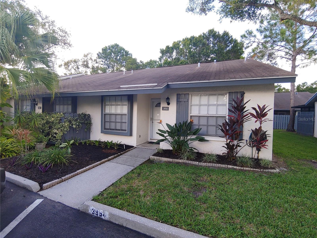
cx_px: 158
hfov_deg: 94.5
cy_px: 119
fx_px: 147
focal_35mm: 16
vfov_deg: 78.1
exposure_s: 1/60
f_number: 1.9
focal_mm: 2.18
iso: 50
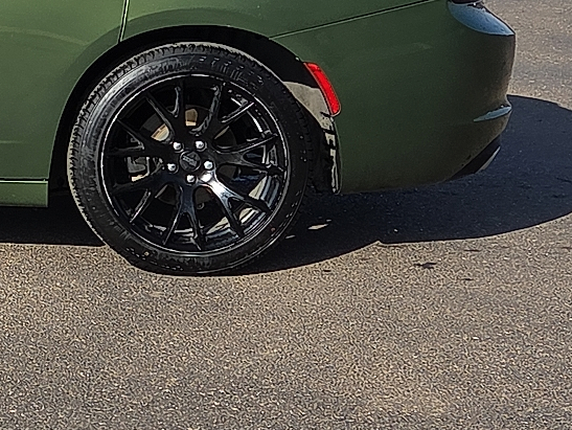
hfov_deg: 16.0
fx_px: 1885
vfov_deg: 12.9
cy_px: 23
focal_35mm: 114
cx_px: -242
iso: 77
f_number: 1.8
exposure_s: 1/10000
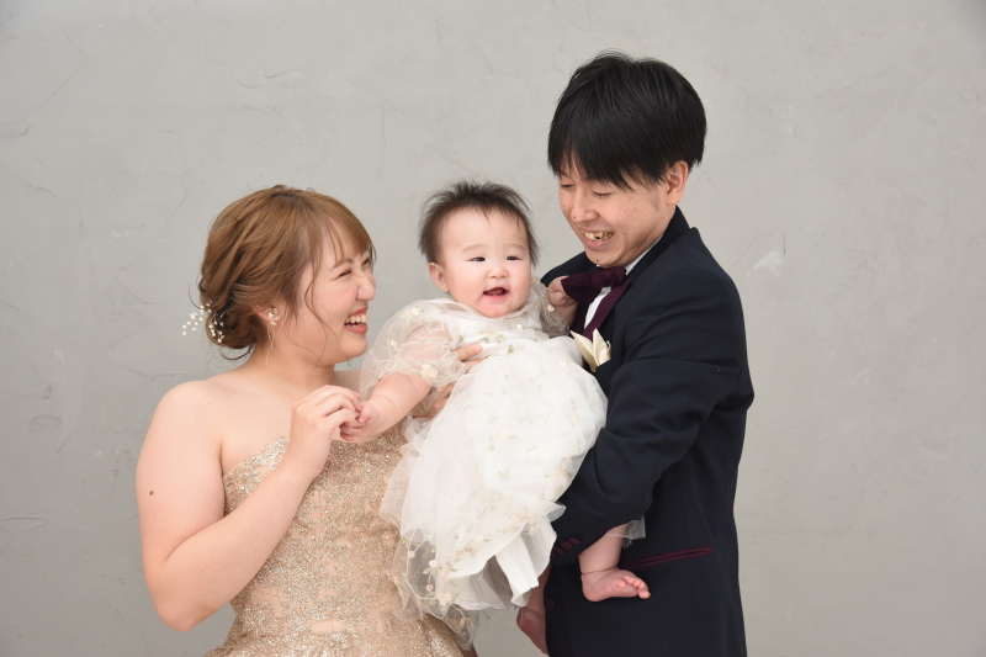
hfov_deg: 34.5
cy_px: 328
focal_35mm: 58
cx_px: 493
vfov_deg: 23.4
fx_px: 1588
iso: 1000
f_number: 7.1
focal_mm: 58
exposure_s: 1/125
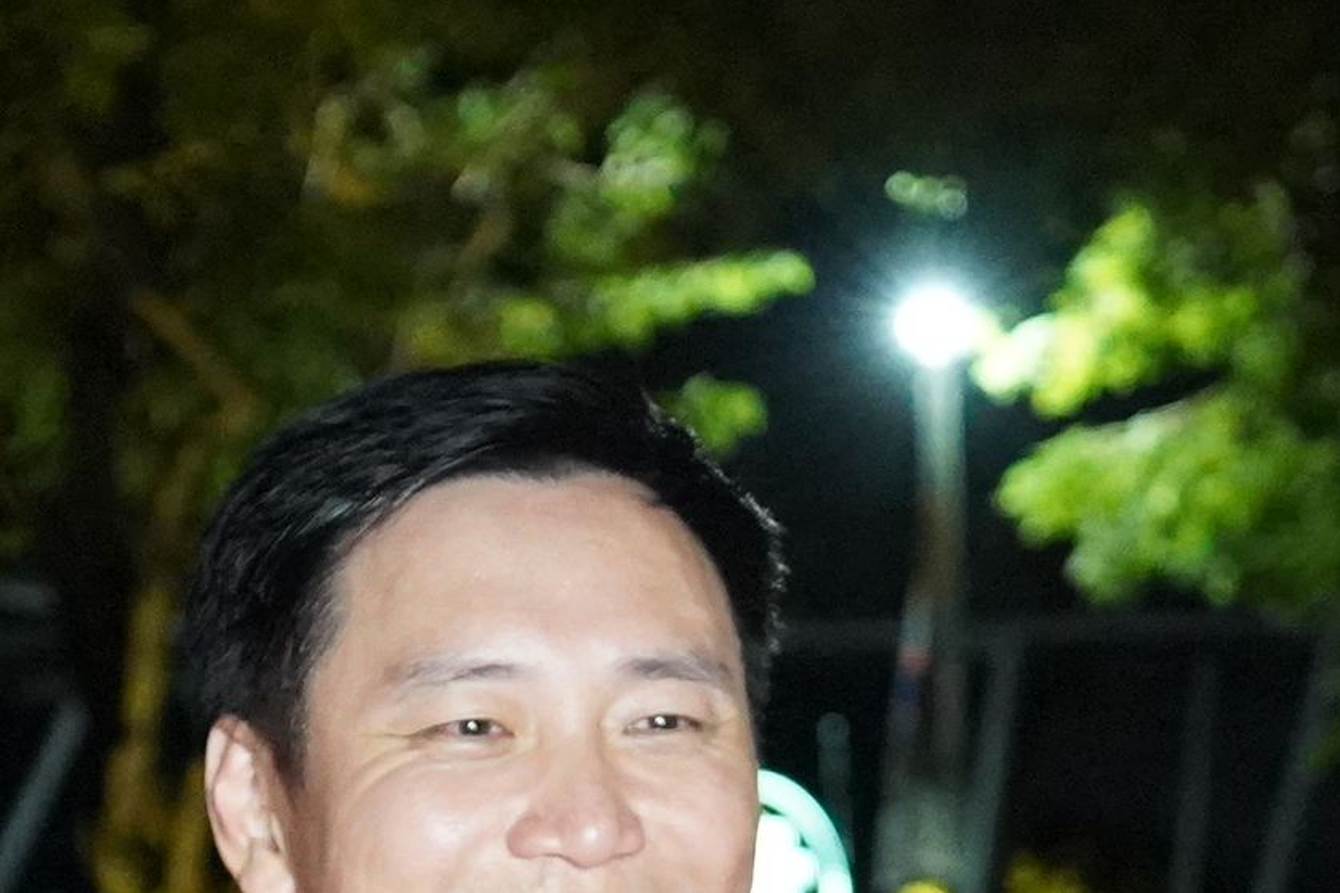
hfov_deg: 14.5
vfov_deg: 9.6
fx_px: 5248
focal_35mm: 141
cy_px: 1104
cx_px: 487
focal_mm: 30
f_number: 2.8
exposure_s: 1/160
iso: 10000
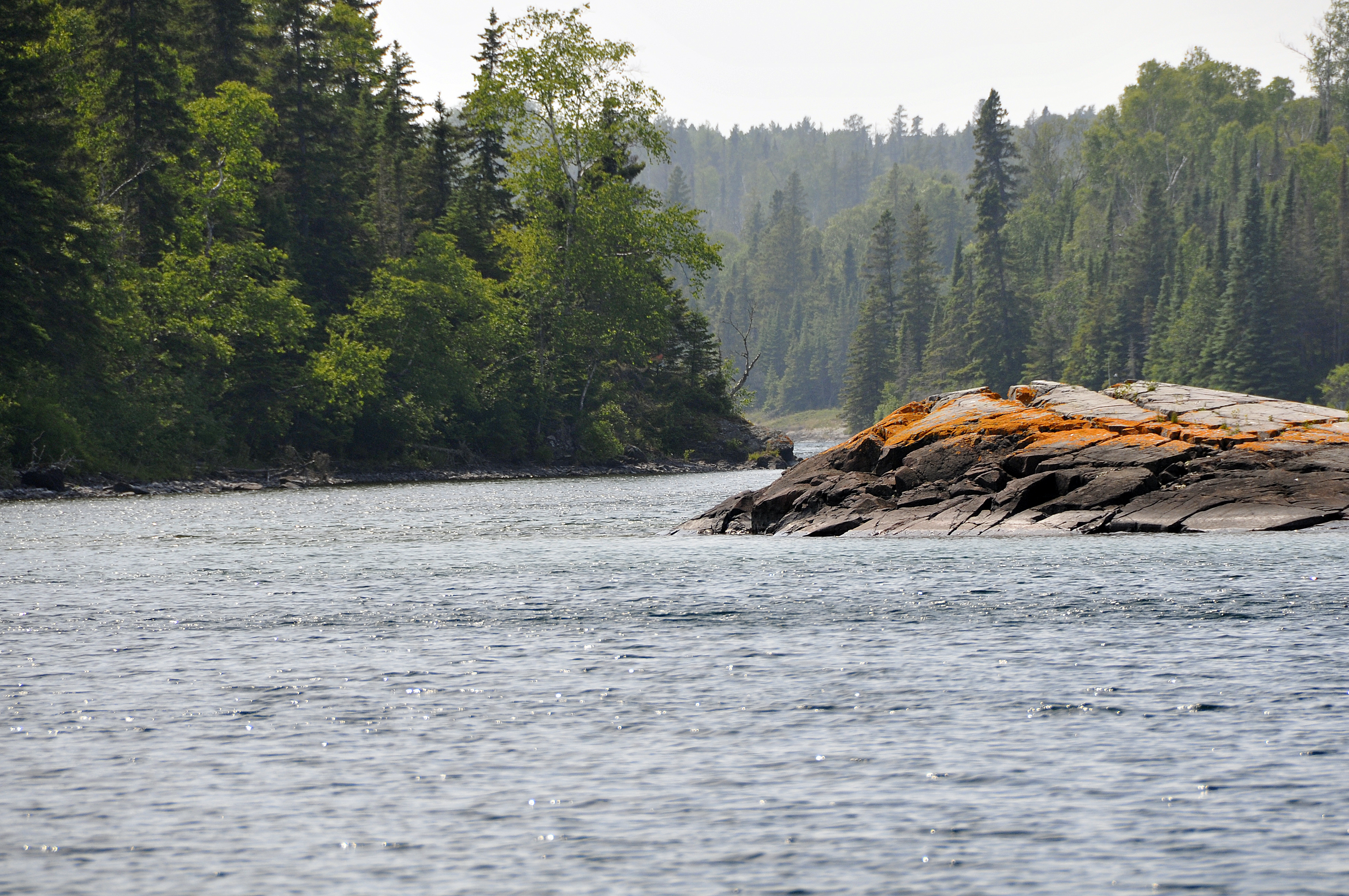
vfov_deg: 4.2
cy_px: 426
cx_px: 724
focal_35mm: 326
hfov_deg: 6.3
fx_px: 12201
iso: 320
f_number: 8
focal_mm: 200
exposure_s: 1/250
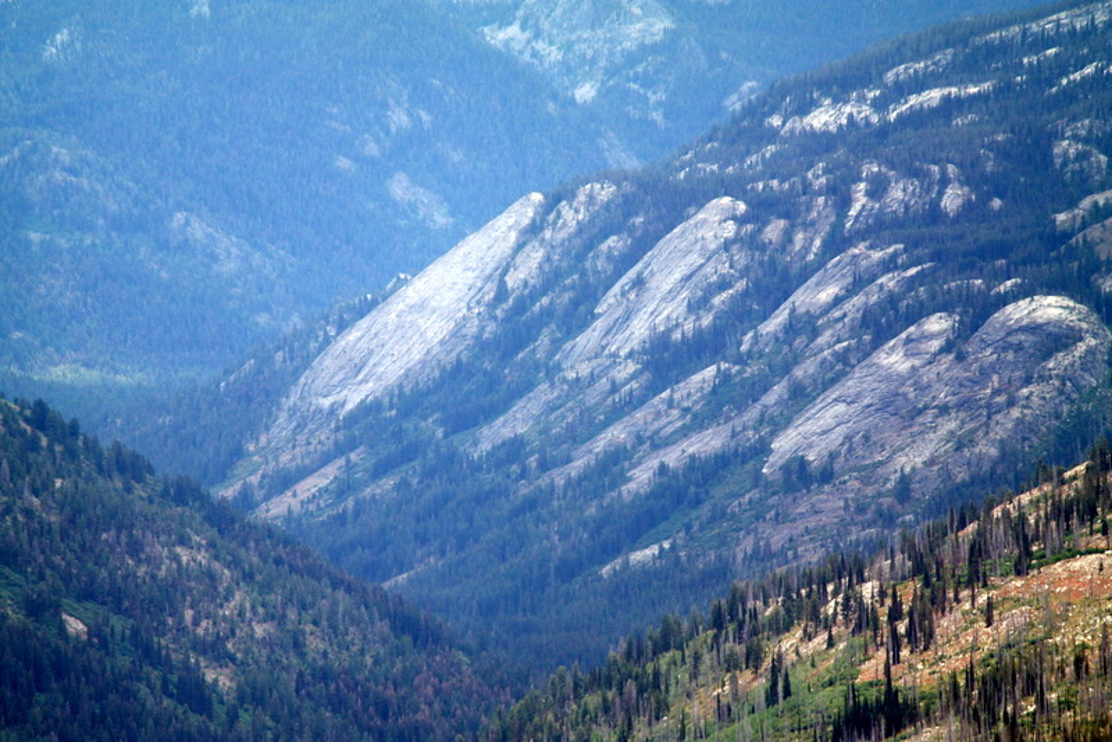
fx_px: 9517
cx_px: 556
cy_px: 371
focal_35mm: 308
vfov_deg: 4.5
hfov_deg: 6.7
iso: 400
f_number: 5.6
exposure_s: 1/400
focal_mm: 200
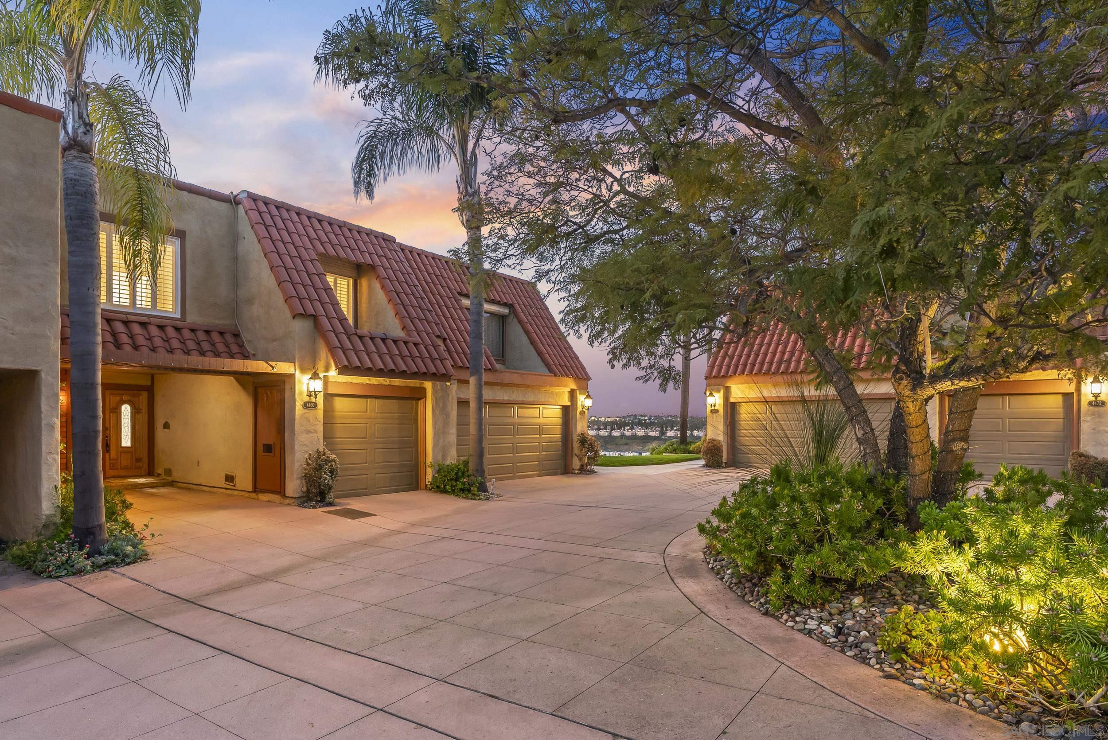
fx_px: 616
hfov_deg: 83.9
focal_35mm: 20
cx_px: 554
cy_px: 370
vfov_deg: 62.0
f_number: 7.1
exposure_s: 4
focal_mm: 20
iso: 800
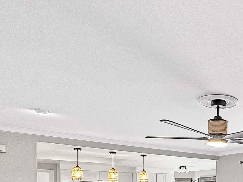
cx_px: 255
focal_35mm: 40
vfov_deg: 32.2
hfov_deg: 39.8
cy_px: 194
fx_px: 281
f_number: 2.2
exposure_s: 1/125
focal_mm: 2.22
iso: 80
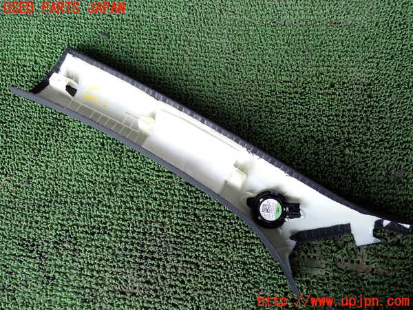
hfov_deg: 60.0
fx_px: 358
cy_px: 155
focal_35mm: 30
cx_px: 206
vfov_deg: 46.8
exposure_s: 1/60
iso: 200
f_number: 2.3
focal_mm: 5.4
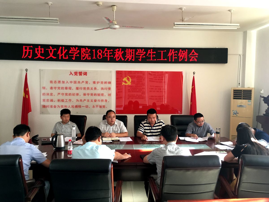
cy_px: 101
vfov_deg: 48.2
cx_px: 134
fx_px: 225
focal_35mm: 29
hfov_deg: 61.7
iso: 125
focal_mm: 4.15
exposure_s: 1/33
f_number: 2.2
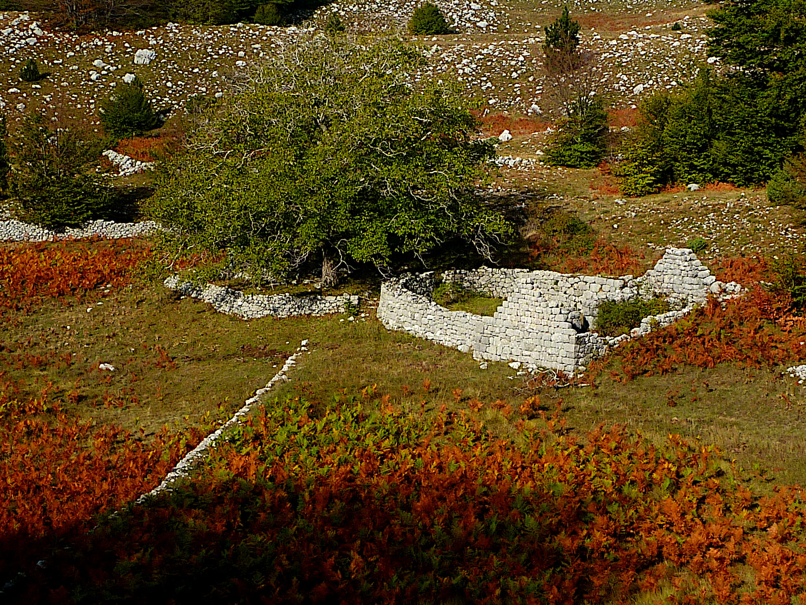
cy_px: 302
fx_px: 2026
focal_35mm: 87
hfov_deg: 22.5
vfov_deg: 17.0
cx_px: 403
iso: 80
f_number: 5.6
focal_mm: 7.9
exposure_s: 1/400
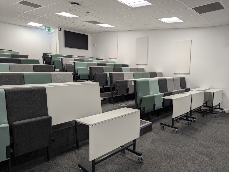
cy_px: 86
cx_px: 114
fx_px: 159
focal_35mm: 24
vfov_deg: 56.9
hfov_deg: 71.5
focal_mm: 6.81
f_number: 1.85
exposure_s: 1/50
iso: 38
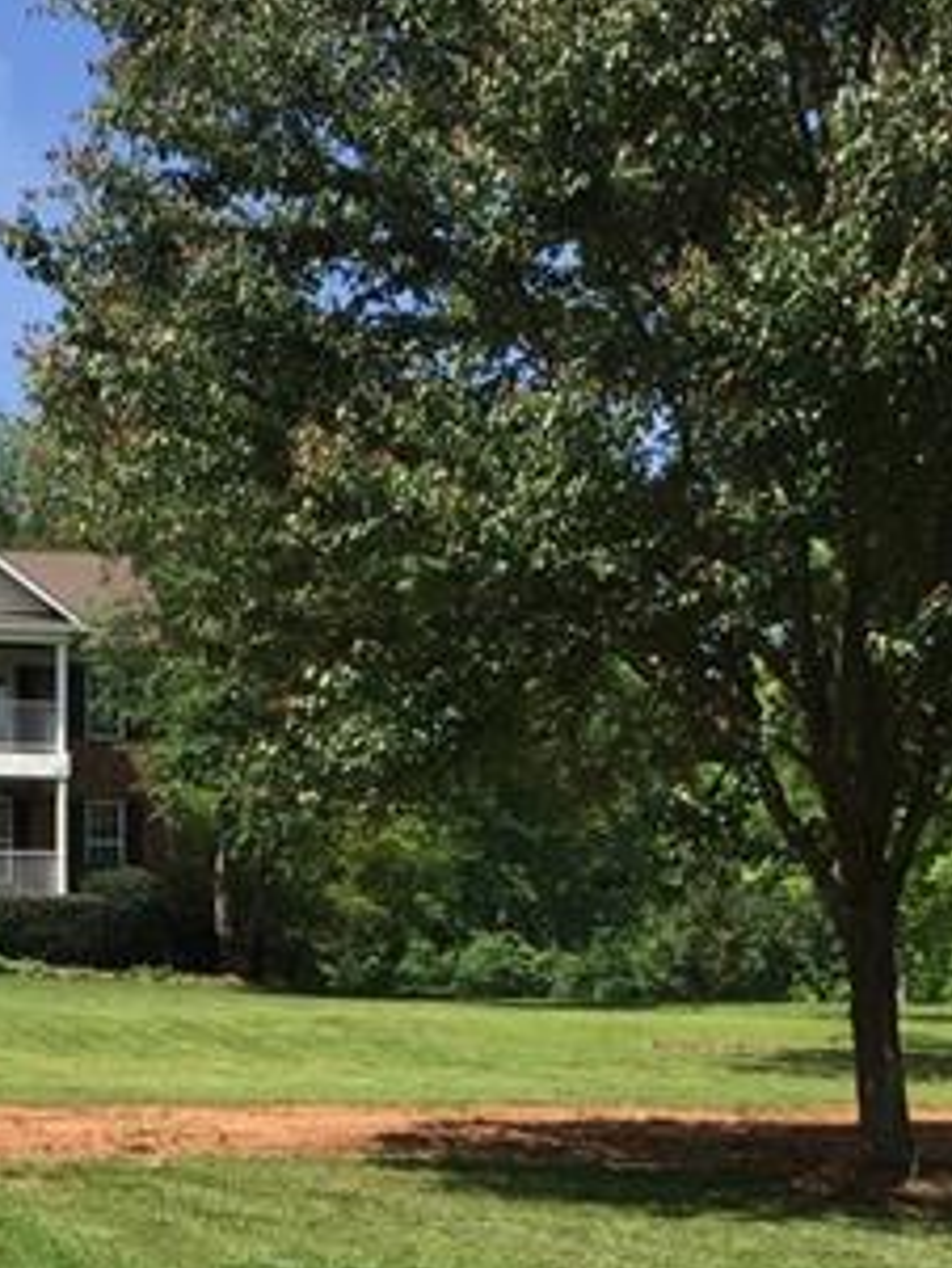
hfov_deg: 19.4
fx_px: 2712
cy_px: 1053
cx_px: 46
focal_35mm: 74
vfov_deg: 25.8
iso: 32
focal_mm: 4.15
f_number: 2.2
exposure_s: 1/1883
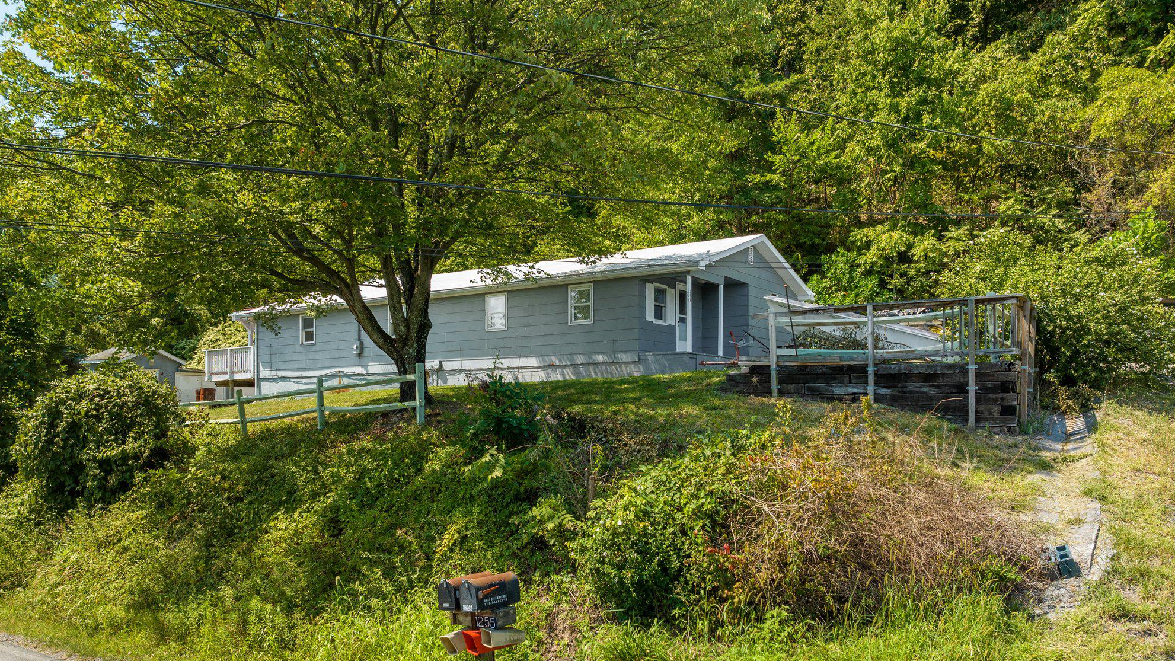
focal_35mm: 27
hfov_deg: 69.9
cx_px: 599
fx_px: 841
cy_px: 411
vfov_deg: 42.6
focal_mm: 12.29
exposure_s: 1/120
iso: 100
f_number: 4
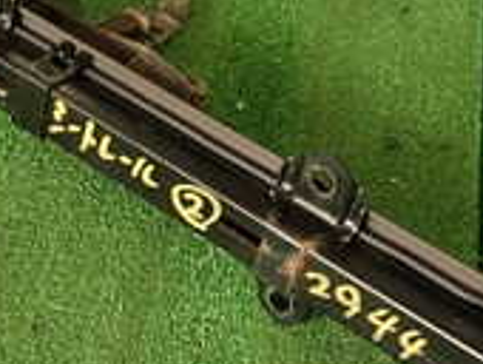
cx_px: 179
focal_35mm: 88
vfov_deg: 16.8
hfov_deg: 22.2
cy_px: 228
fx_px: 1230
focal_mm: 4.5
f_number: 2
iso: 100
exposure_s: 1/80
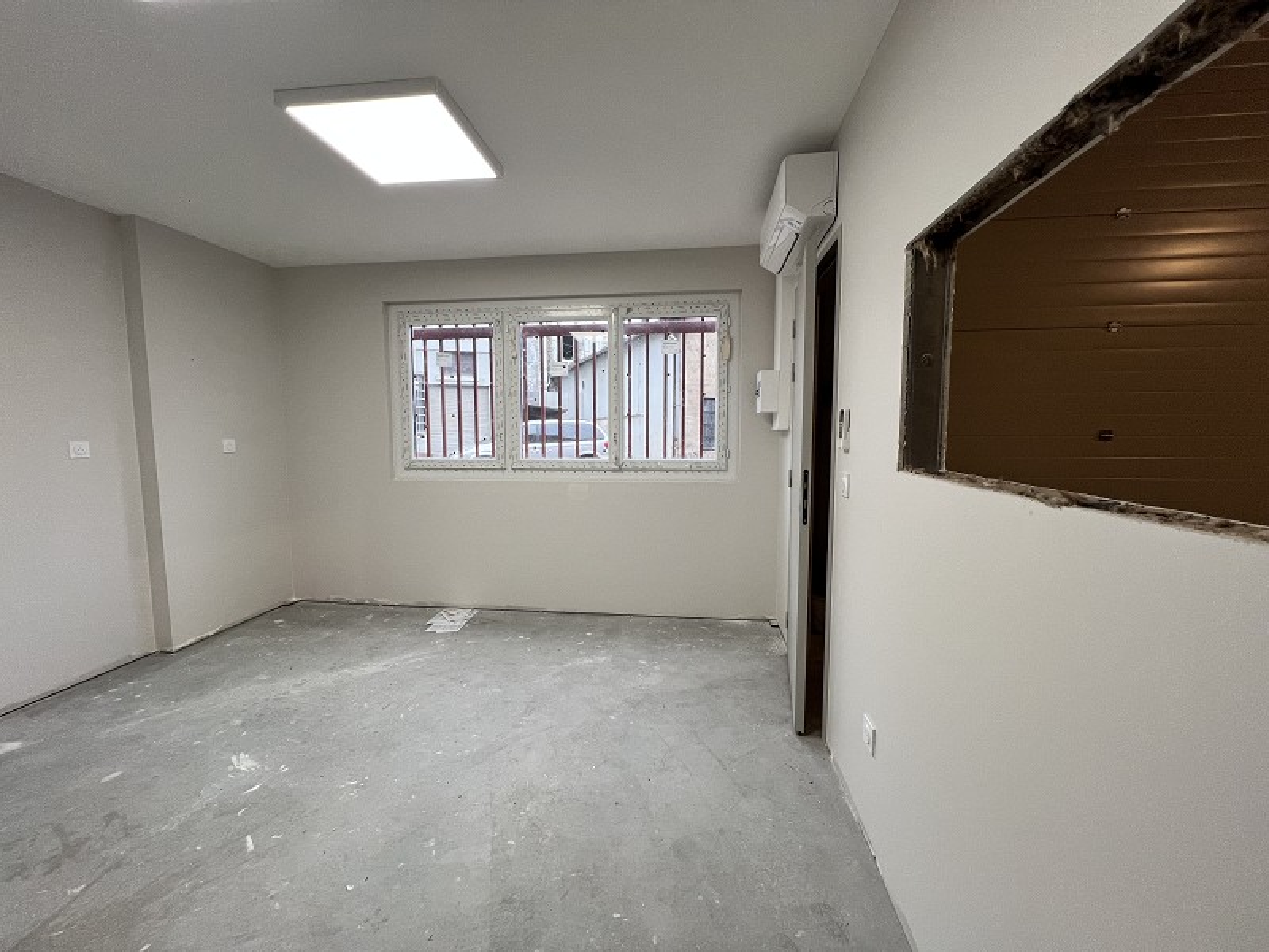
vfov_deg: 89.9
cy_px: 476
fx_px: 477
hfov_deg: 106.2
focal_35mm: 13
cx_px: 634
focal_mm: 1.57
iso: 80
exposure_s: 1/100
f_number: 1.8
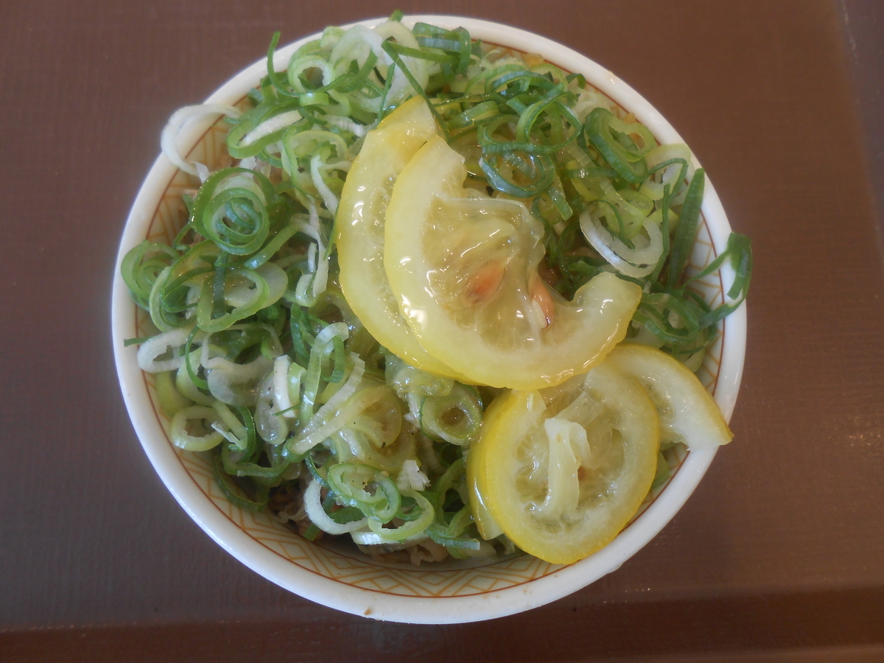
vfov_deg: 53.1
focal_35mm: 26
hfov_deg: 67.3
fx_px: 664
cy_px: 332
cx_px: 442
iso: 125
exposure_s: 1/30
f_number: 3.5
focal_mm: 4.6
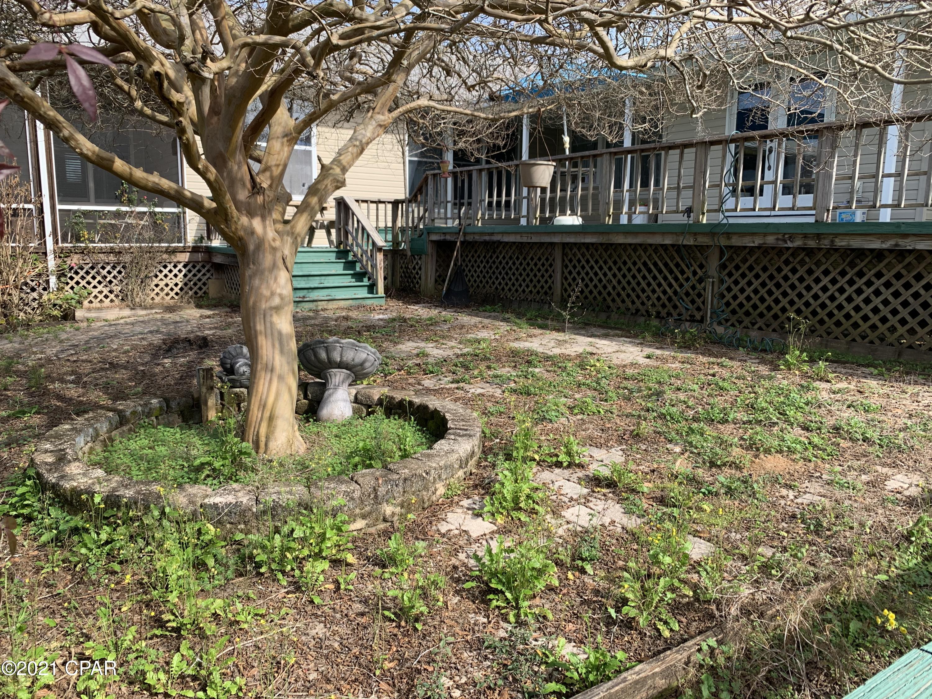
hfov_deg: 67.3
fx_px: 700
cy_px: 350
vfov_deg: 53.1
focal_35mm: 26
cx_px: 466
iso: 25
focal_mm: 4.25
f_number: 1.8
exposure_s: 1/789
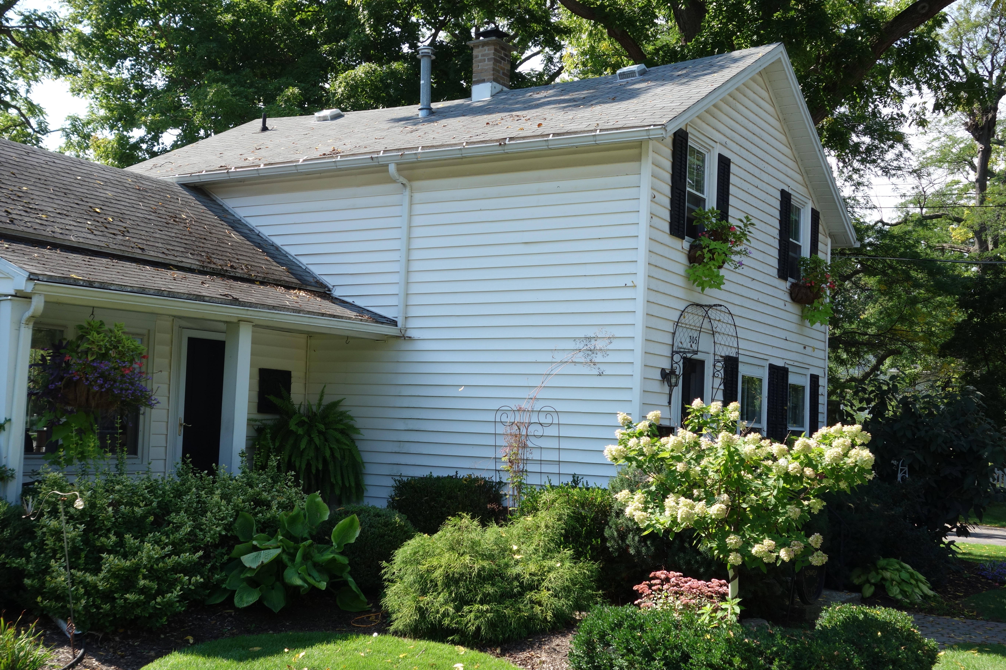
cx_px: 503
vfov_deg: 31.9
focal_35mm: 42
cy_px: 335
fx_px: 1174
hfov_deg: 46.4
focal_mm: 15.45
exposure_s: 1/200
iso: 125
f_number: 5.6
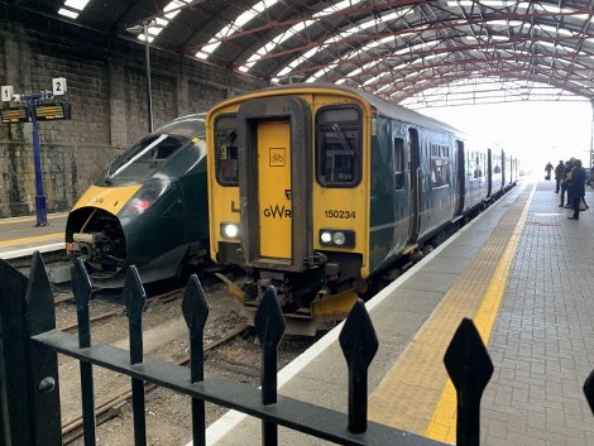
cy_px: 223
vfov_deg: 53.1
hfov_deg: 67.3
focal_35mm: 26
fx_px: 446
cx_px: 297
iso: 100
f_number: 1.8
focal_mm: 4.25
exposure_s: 1/64
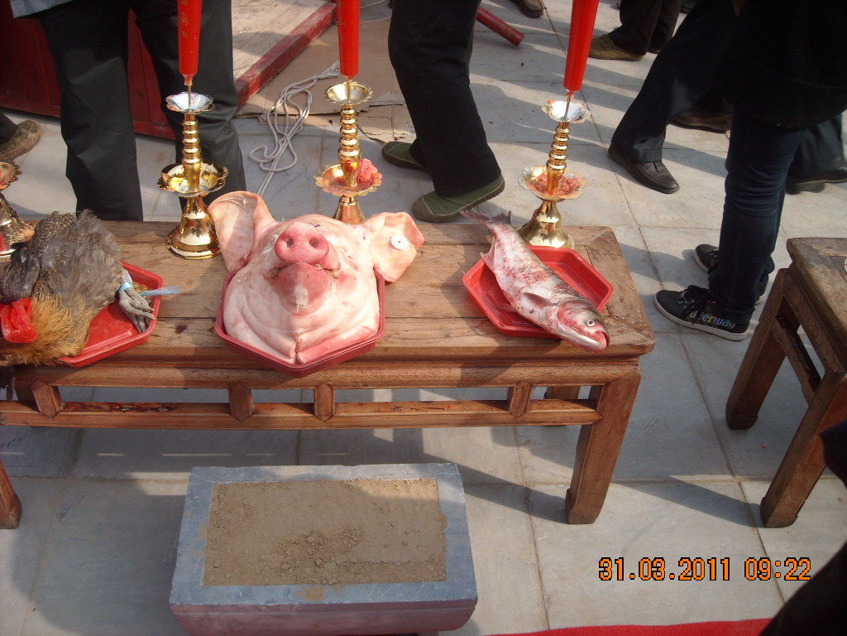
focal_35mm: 35
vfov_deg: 40.7
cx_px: 424
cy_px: 318
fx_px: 856
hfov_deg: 52.6
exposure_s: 1/176
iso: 64
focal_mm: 5.7
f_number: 5.6
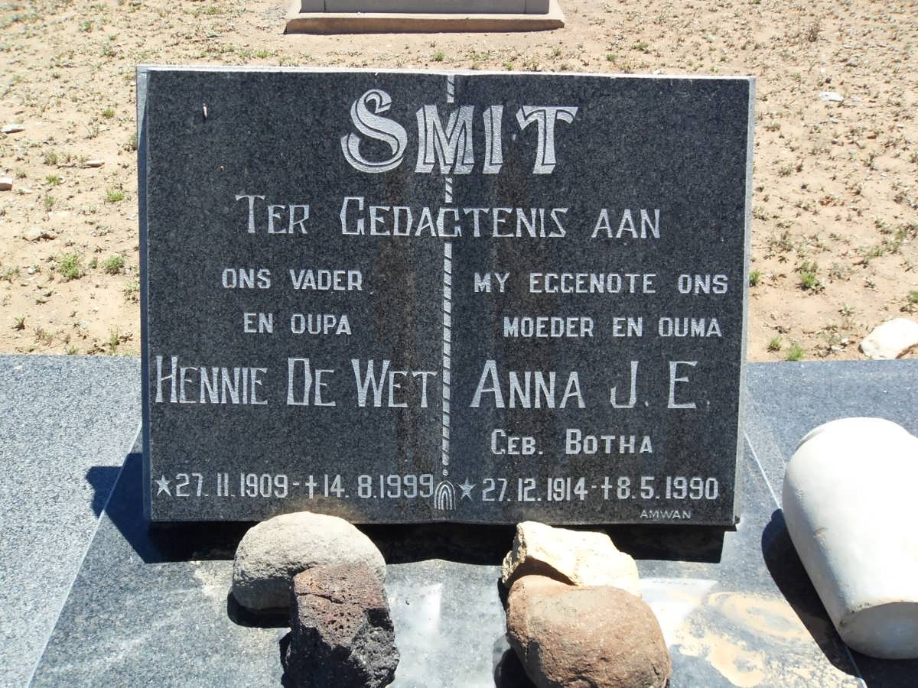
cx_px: 459
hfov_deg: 52.6
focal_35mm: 35
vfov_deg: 40.7
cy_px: 344
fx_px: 928
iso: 80
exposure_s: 1/90
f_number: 8.2
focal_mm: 6.3
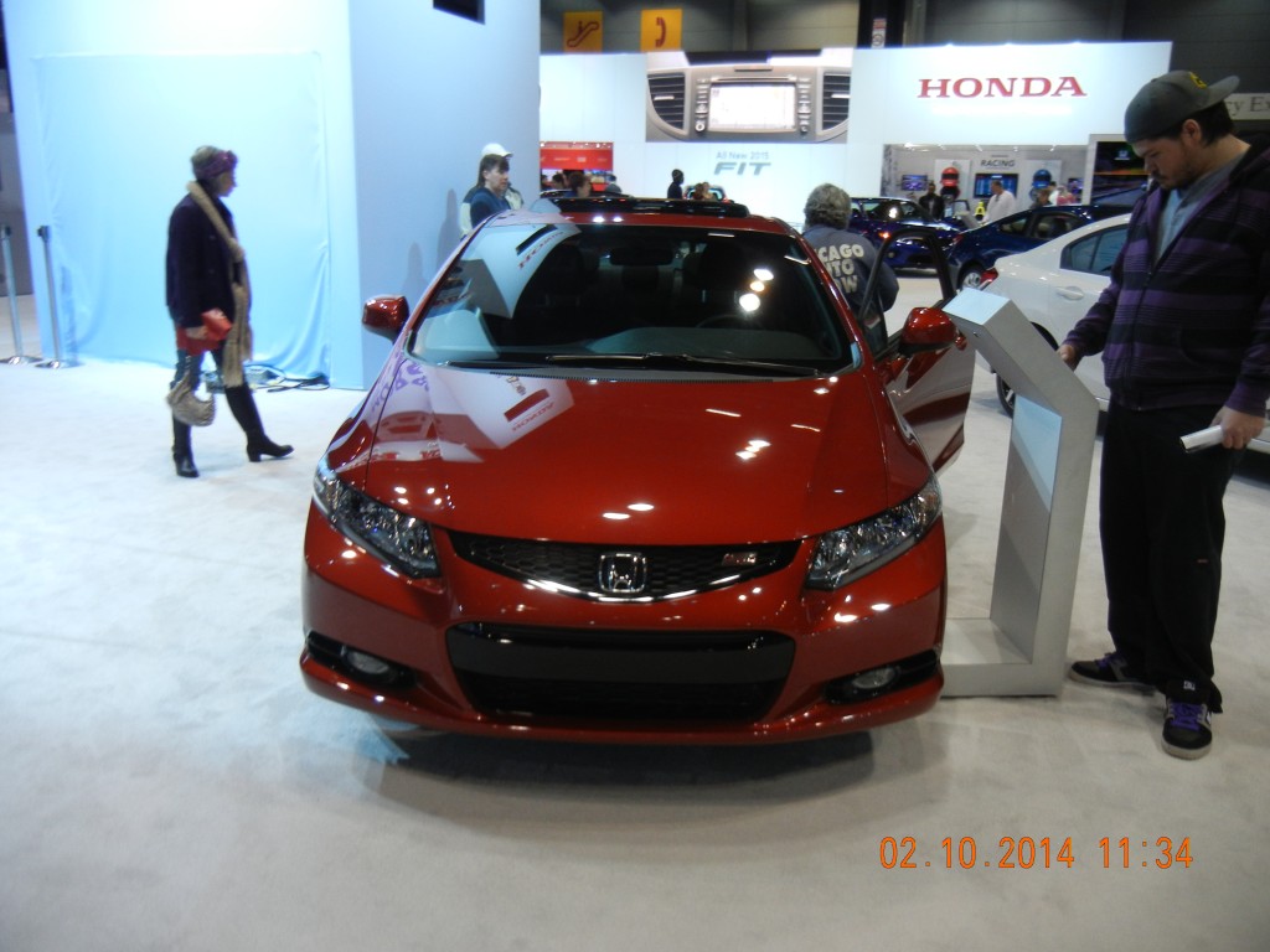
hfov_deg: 60.0
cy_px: 476
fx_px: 1101
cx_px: 635
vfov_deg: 46.8
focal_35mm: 30
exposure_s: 1/58.3
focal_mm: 5.4
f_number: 3.5
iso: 240
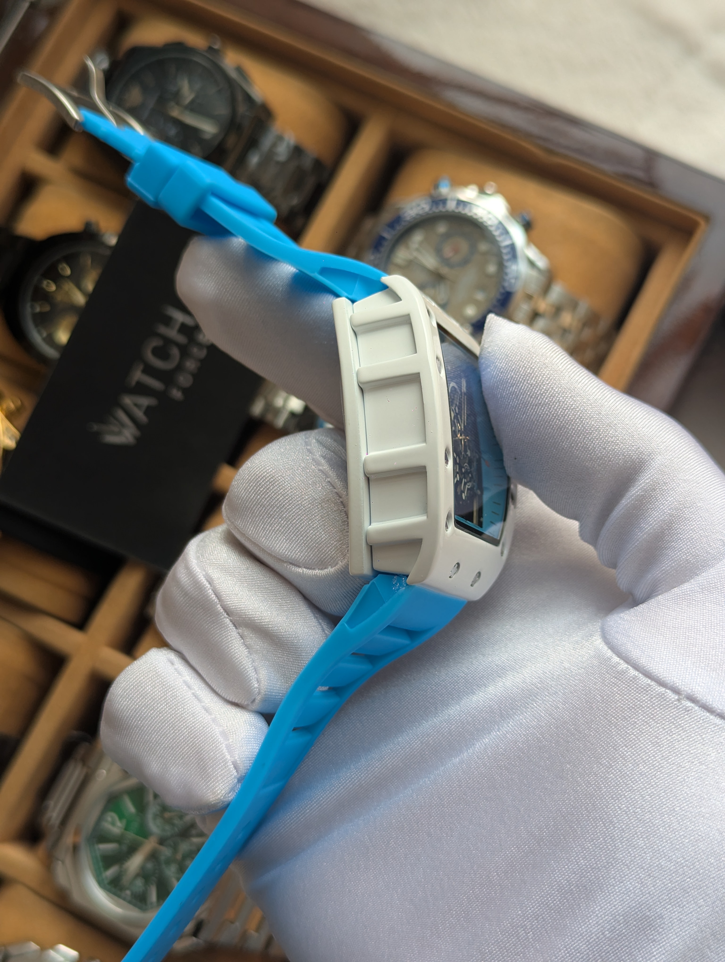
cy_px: 481
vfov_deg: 39.6
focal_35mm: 48
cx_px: 362
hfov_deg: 30.3
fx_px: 1337
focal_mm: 6.81
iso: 46
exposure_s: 1/333
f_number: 1.85
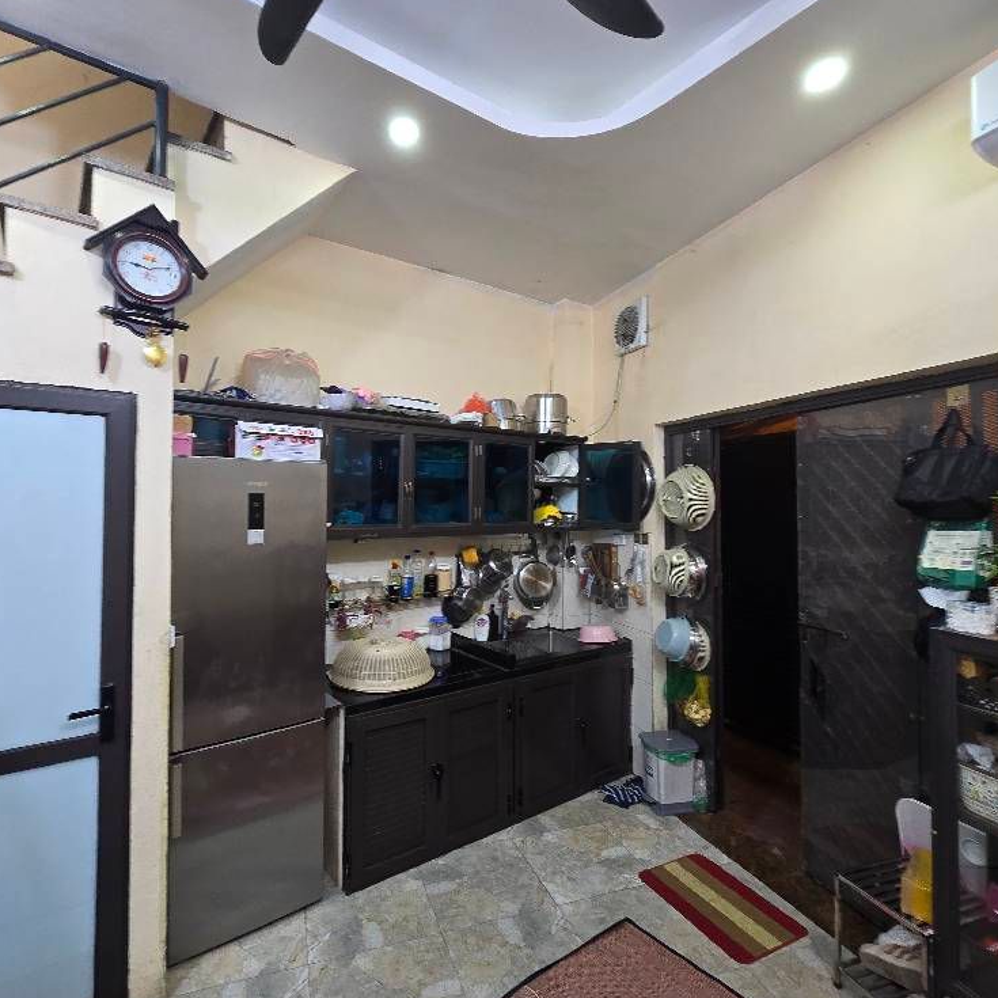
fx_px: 522
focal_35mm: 16
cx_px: 471
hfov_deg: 87.3
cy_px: 489
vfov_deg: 87.4
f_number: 2.2
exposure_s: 1/50.3
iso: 125
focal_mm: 2.2
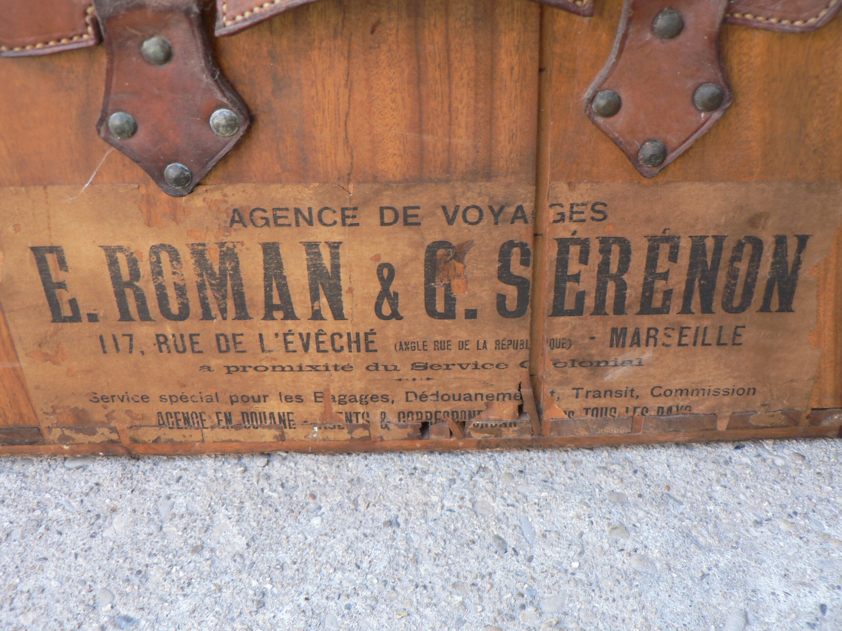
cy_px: 316
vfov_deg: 39.7
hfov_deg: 51.4
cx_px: 421
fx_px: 876
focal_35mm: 36
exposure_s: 1/40
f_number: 2.8
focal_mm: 6
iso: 80
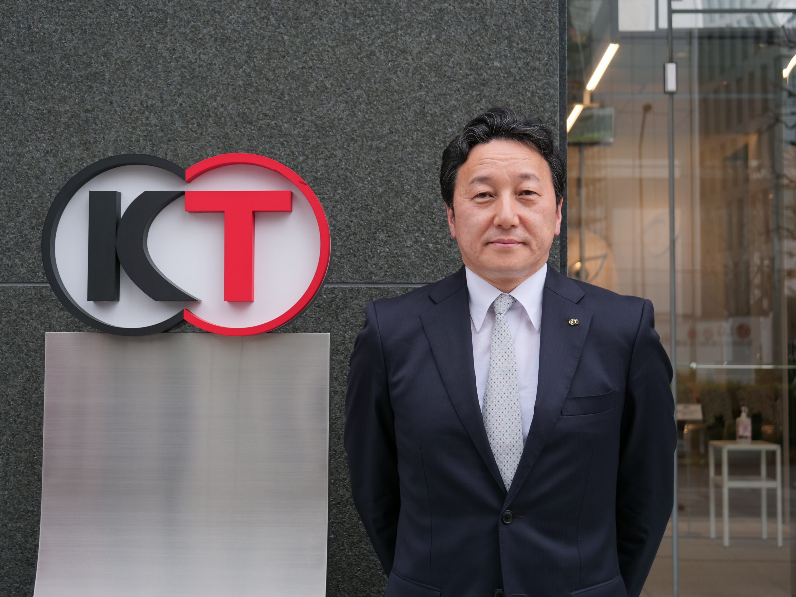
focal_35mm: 50
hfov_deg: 38.2
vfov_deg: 29.1
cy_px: 298
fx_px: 1150
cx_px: 398
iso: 200
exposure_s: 1/200
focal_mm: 25
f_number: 3.5
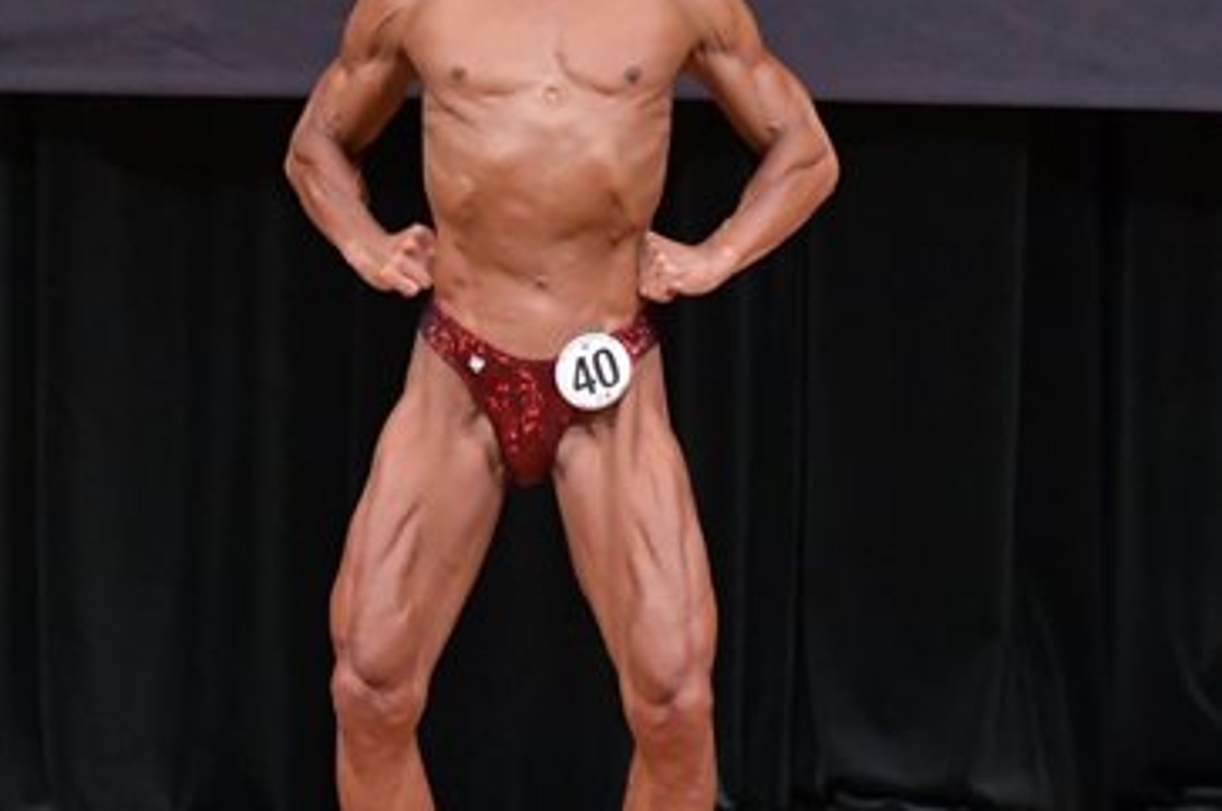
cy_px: 252
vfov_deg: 2.5
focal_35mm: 545
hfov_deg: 3.8
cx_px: 635
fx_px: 18475
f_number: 5.6
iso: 5000
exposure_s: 1/400
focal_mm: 170
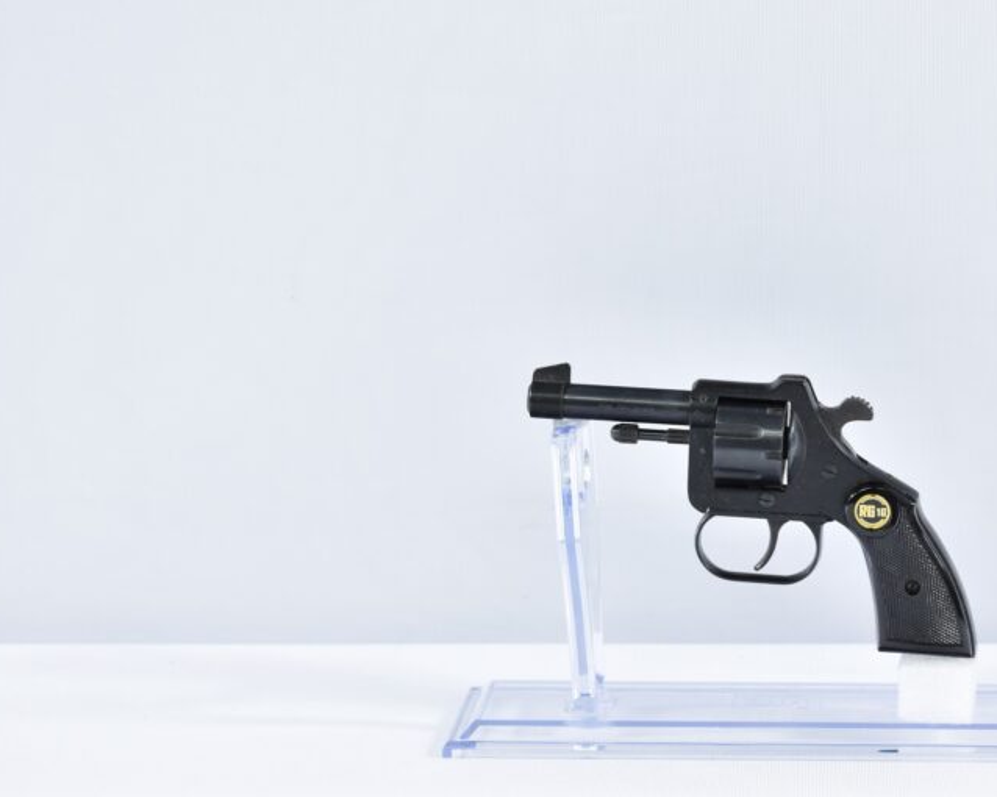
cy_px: 456
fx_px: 3333
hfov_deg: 16.9
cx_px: 781
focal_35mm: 113
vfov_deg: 13.6
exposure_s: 1/20
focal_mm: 50
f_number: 5.6
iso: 640
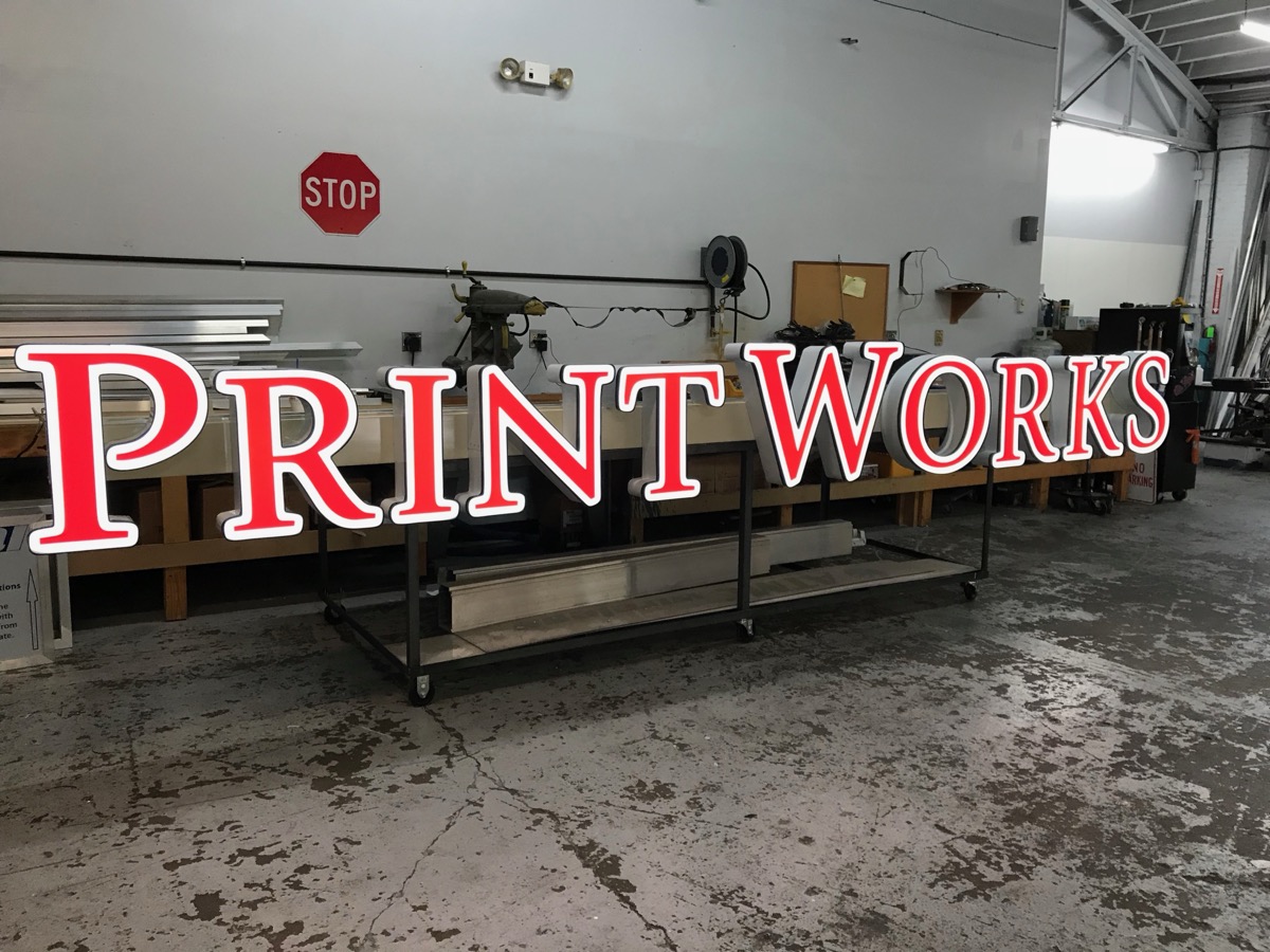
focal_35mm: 28
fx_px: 1027
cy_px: 476
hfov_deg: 63.4
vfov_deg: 49.7
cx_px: 635
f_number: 1.8
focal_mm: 3.99
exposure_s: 1/30
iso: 32
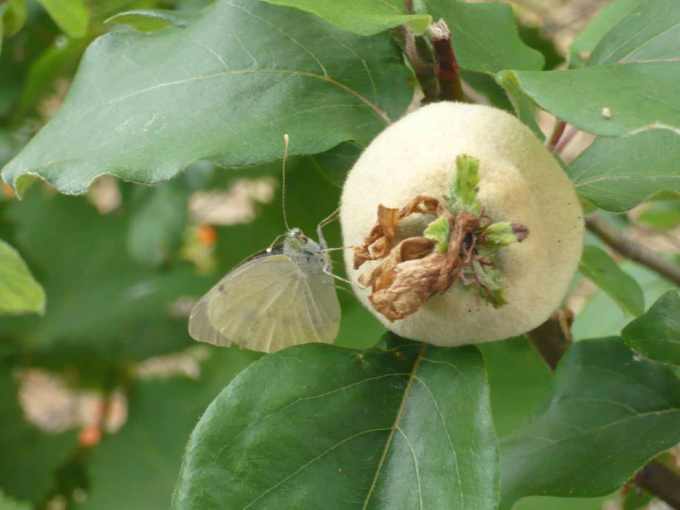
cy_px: 255
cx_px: 340
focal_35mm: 105
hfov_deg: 18.7
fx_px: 2063
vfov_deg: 14.1
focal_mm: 17.4
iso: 200
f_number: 5
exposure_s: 1/100
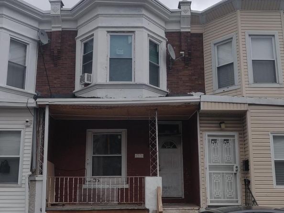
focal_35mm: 25
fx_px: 205
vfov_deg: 54.8
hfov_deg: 69.4
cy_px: 106
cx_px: 142
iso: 100
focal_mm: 4.25
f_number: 1.7
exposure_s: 1/934
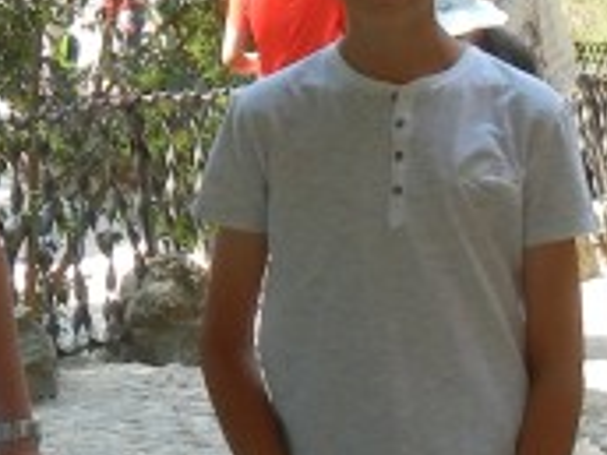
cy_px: 95
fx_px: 3139
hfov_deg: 11.0
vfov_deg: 8.3
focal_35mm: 179
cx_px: 176
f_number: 3.5
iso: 160
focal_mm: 5.4
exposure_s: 1/213
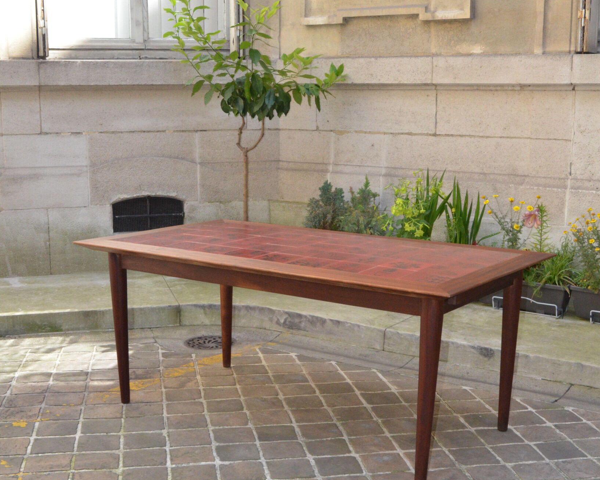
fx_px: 906
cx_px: 300
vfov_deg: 29.7
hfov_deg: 36.7
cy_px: 246
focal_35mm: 51
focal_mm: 24
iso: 2000
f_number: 13
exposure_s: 1/250
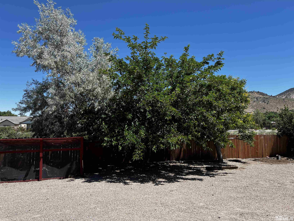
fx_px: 221
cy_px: 110
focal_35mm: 26
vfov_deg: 53.1
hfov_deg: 67.3
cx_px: 147
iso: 50
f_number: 1.5
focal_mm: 5.7
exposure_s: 1/2695
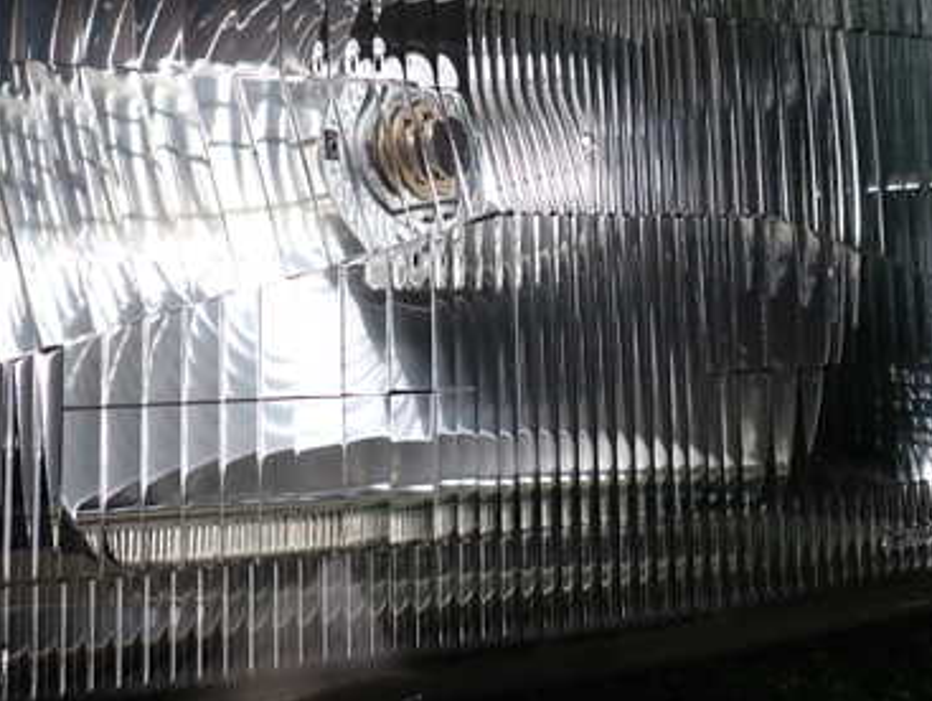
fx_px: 1321
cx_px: 350
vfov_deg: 29.6
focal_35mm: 49
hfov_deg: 38.6
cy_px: 244
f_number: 3.2
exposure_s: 1/80
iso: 100
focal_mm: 5.4
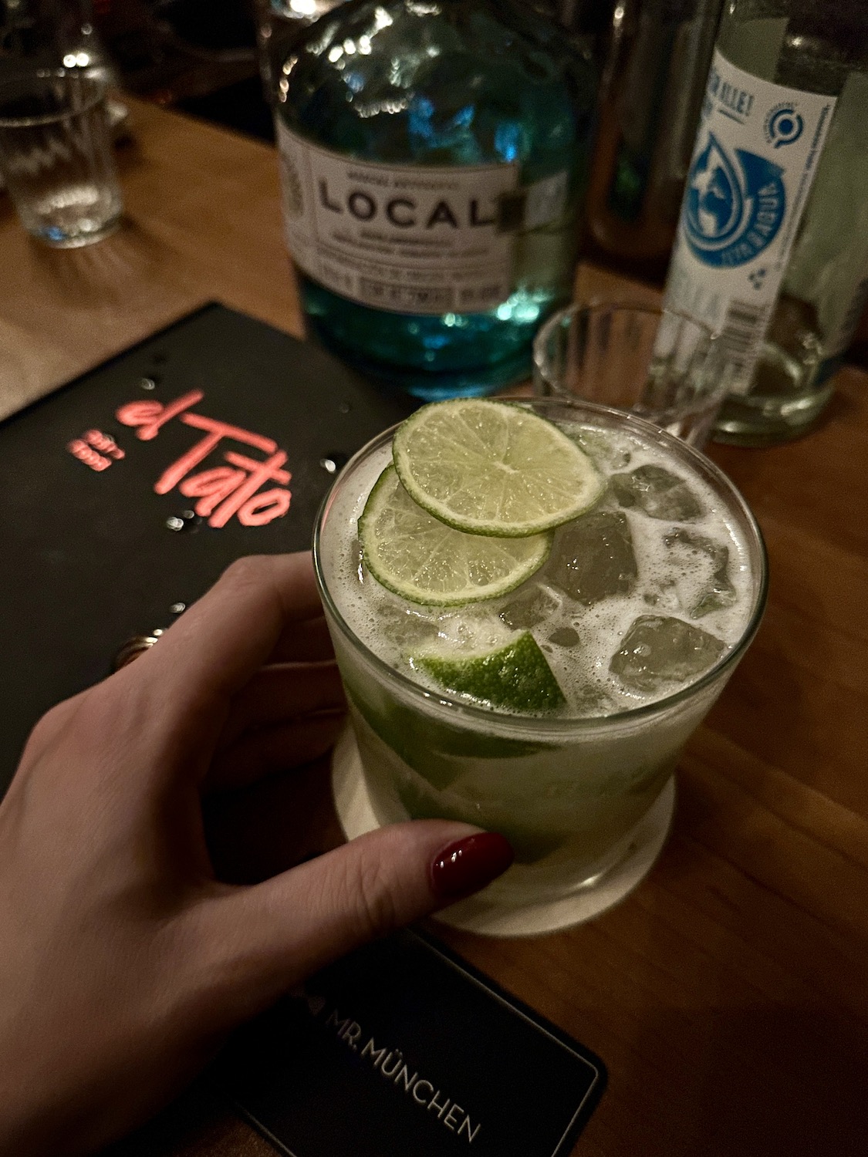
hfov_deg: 56.8
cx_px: 434
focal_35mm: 24
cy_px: 578
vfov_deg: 71.6
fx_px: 802
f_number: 1.78
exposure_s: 1/43
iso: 1250
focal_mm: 6.86
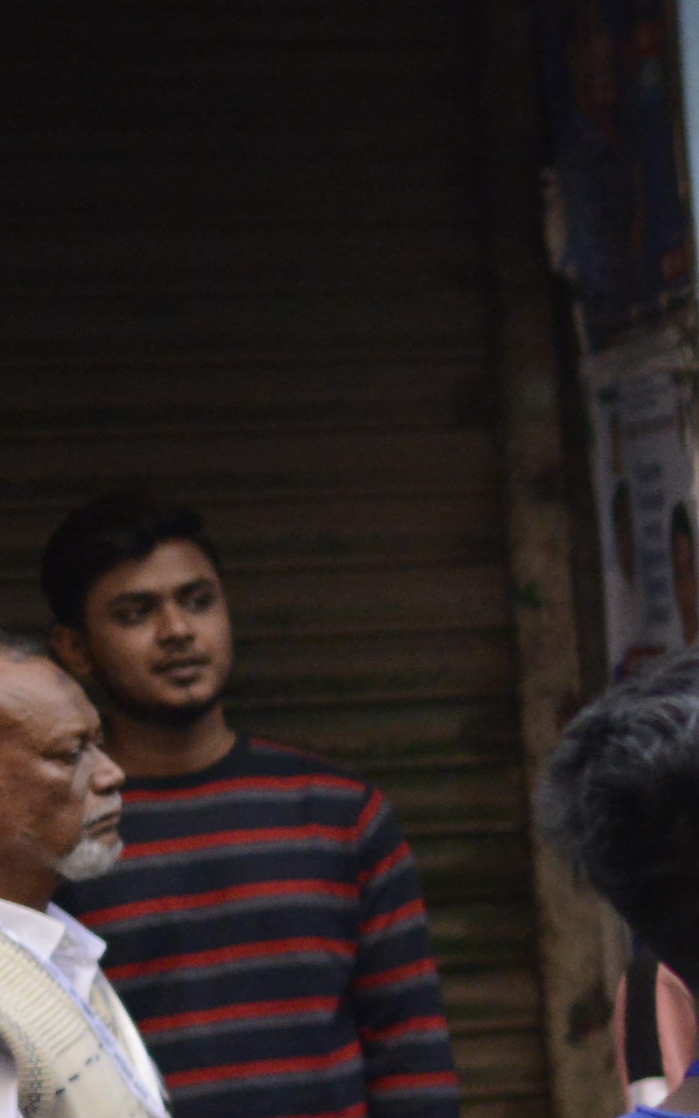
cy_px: 1168
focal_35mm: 145
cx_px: 1940
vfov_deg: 14.2
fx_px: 4419
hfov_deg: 8.0
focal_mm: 35
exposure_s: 1/4000
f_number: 1.4
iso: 2000
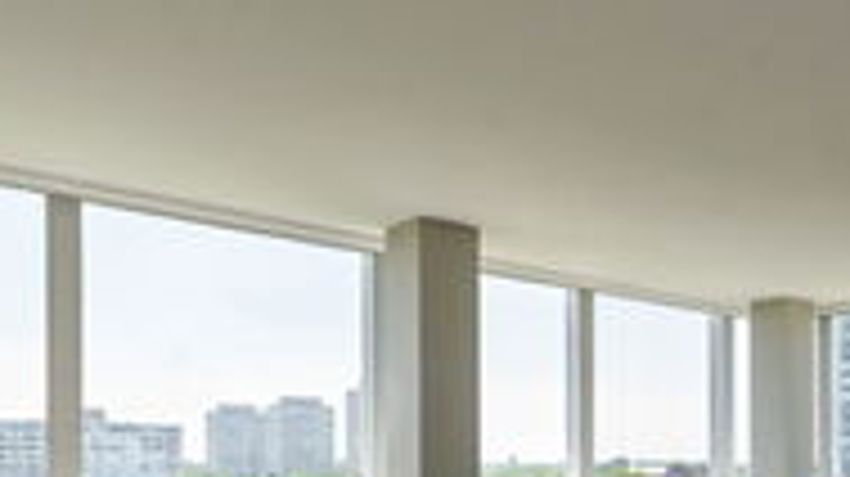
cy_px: 468
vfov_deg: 28.0
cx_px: 666
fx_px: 901
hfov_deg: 48.0
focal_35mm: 40
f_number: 8
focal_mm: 15
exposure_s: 1/400
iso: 200
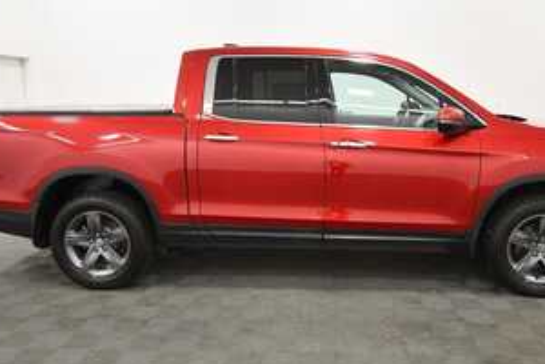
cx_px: 305
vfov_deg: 41.1
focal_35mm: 32
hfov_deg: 58.6
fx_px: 484
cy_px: 181
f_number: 5.3
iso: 1100
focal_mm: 16
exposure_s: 1/125
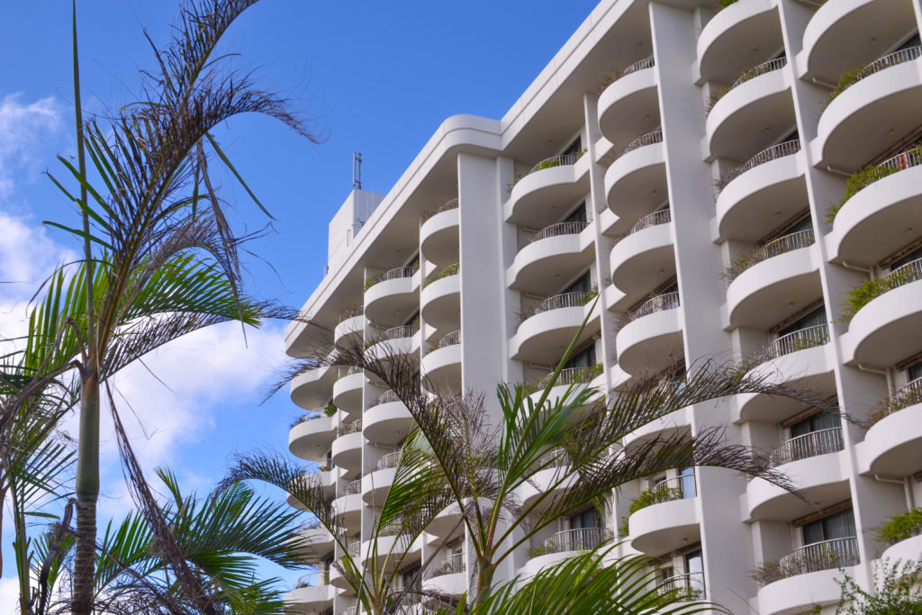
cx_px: 461
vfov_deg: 29.9
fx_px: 1153
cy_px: 308
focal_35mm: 45
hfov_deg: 43.6
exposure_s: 1/200
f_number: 7.1
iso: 100
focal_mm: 30
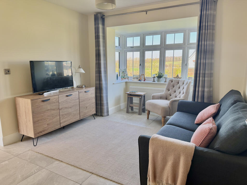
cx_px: 124
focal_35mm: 24
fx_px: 171
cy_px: 92
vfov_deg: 56.8
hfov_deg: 71.6
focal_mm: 6.76
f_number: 1.78
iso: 100
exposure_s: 1/165
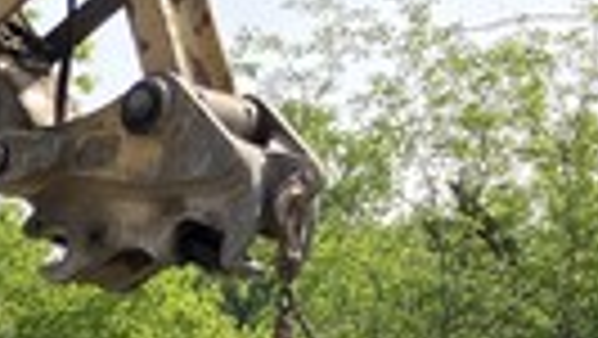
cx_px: -526
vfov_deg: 8.4
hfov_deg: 14.4
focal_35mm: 128
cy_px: 906
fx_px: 2031
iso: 32
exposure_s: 1/867
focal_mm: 3.99
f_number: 1.8
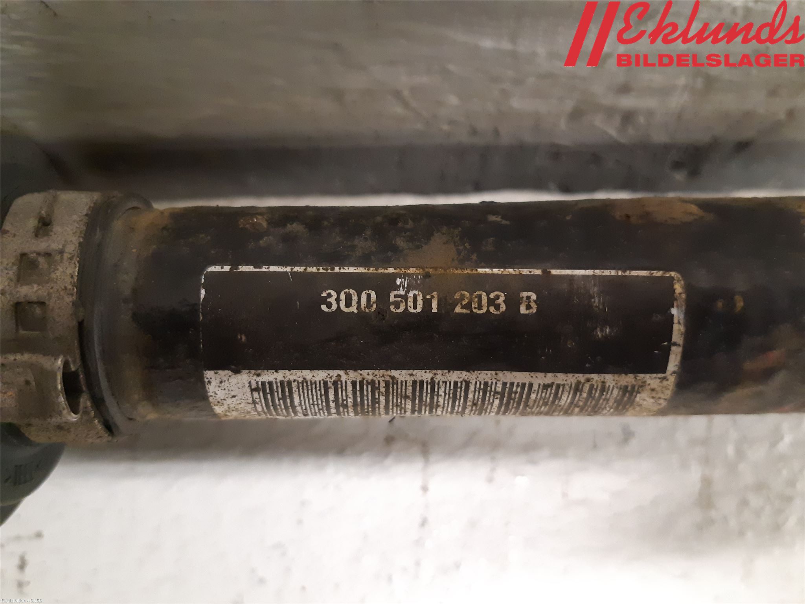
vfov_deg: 53.1
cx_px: 402
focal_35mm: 26
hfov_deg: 67.3
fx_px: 605
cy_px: 302
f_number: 1.7
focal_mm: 3.93
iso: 400
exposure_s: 1/25
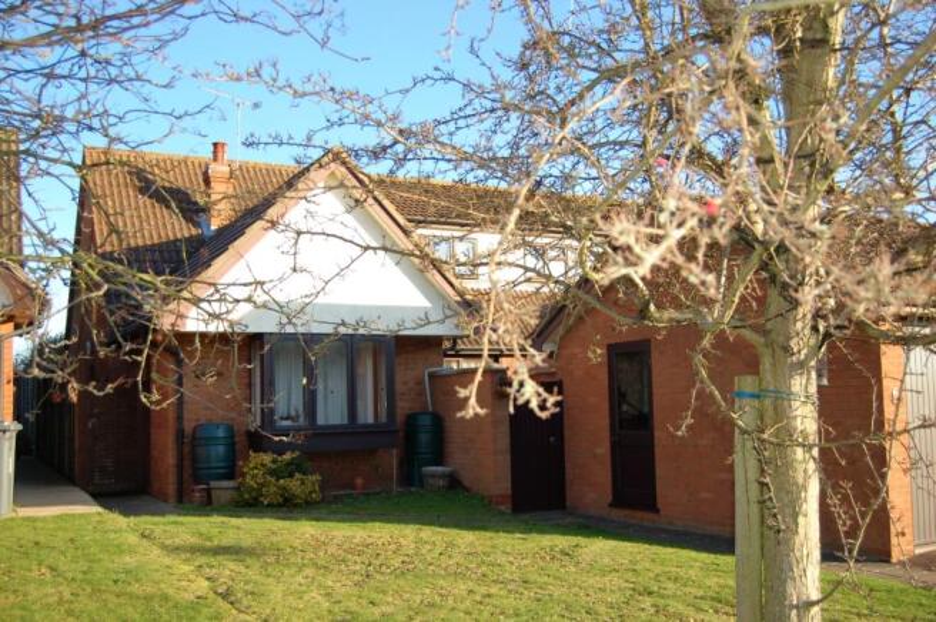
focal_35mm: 57
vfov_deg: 23.7
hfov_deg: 35.1
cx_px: 468
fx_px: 1480
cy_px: 311
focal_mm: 38
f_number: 5
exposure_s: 1/400
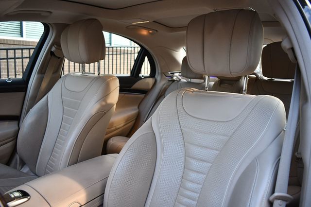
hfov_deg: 62.0
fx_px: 259
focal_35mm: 30
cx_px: 156
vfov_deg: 43.6
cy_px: 104
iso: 800
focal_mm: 20
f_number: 3.5
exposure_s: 1/160
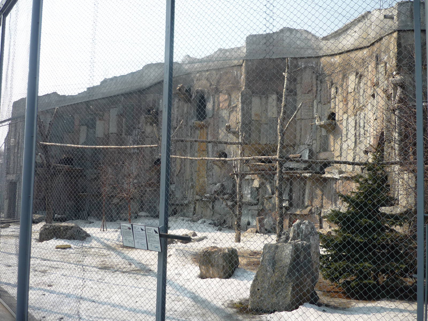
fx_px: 408
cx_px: 214
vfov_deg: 42.9
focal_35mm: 33
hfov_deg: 55.4
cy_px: 160
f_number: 2.8
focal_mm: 5.5
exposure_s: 1/800
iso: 100
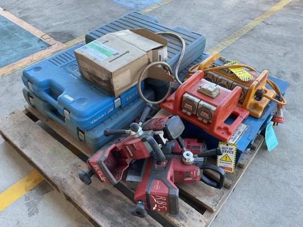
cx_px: 152
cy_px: 114
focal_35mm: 29
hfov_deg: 61.7
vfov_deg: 48.2
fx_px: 254
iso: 25
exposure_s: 1/120
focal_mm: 3
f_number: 1.8
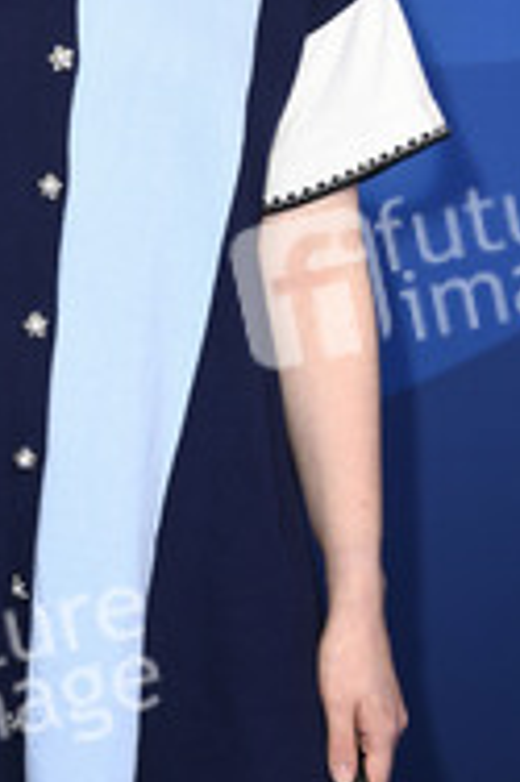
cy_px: 62
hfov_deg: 6.5
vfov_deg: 9.8
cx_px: 67
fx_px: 4536
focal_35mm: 209
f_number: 5.6
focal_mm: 98
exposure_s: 1/250
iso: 1000
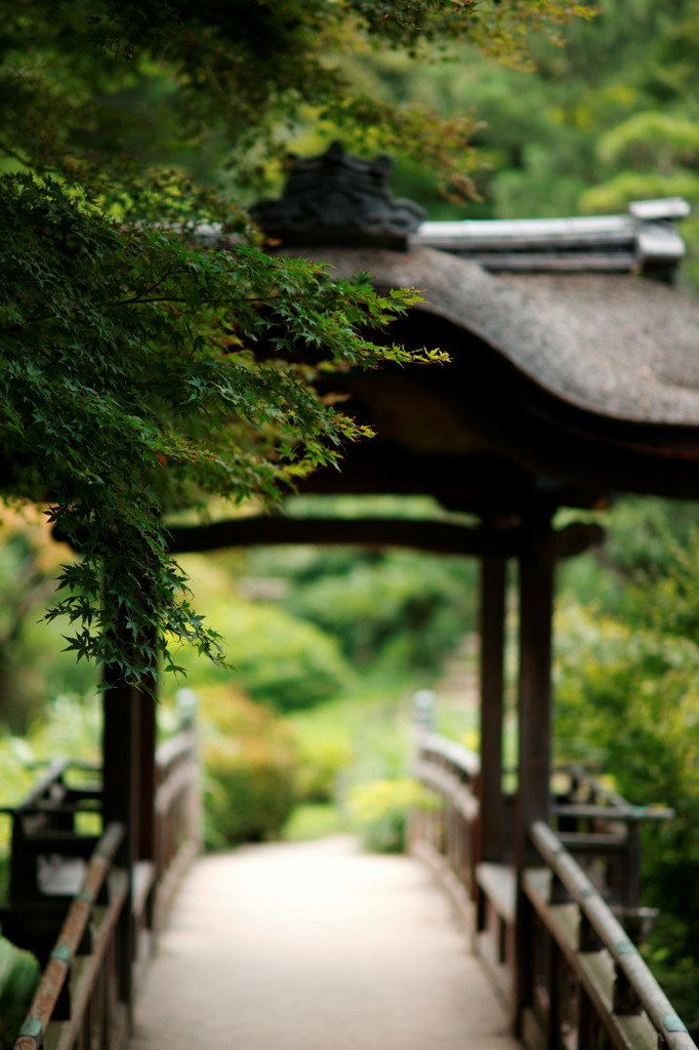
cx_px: 350
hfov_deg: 16.1
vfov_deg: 23.9
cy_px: 525
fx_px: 2477
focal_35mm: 85
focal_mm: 85
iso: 200
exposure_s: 1/640
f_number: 1.4
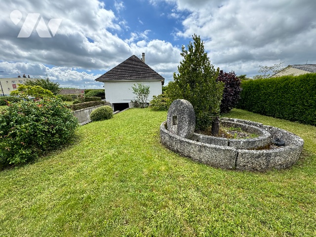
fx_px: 128
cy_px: 118
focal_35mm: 14
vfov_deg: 85.7
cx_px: 158
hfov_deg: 102.1
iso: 50
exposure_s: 1/796
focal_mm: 2.22
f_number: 2.2
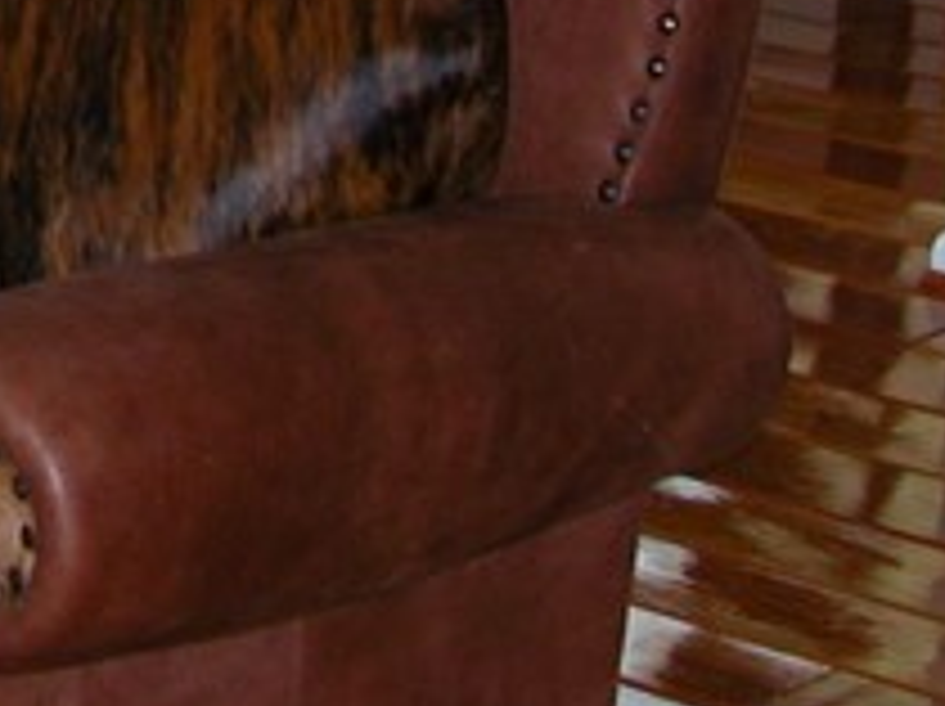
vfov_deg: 8.4
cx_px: -544
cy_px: -504
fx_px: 4663
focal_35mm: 171
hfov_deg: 11.1
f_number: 2.8
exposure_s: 1/47.4
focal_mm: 8.9
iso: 100
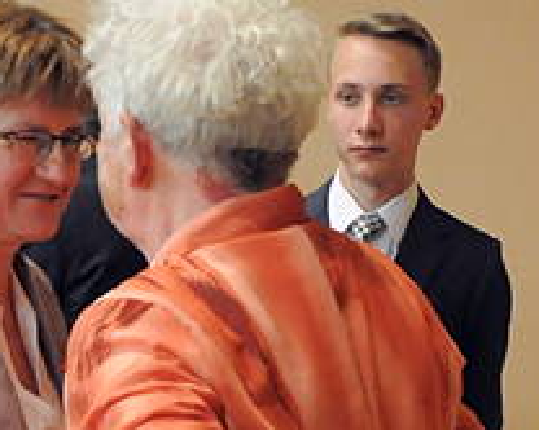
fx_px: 1927
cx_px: 135
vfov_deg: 12.5
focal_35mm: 121
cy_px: 504
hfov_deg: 15.8
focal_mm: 21
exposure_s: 1/80
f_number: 5
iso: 2500
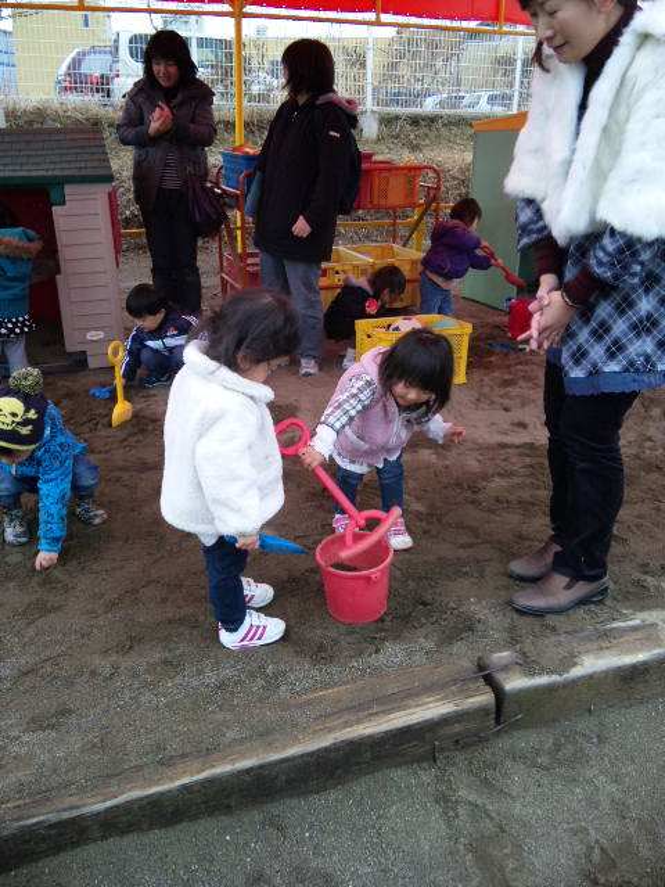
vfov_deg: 61.7
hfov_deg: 48.2
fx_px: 743
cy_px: 444
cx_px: 332
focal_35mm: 29
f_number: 2.8
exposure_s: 1/258
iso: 100
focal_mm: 4.82
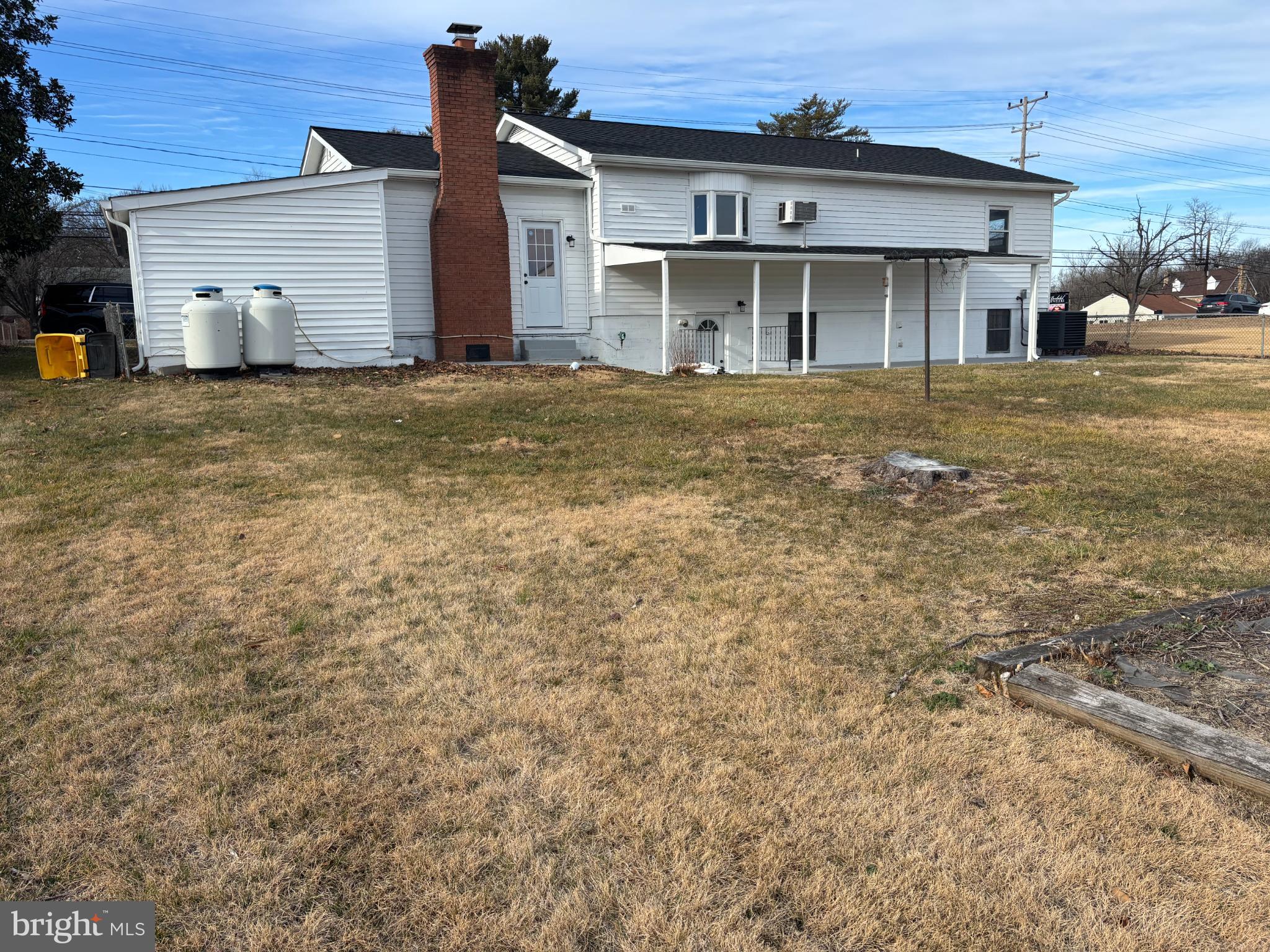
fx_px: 954
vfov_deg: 53.1
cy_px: 476
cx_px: 635
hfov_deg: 67.3
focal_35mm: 26
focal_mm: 5.96
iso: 50
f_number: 1.6
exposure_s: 1/2151
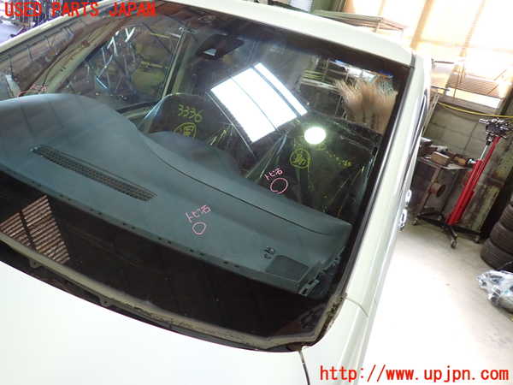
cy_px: 192
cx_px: 256
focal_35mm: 25
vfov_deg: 54.9
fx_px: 370
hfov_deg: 69.4
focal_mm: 4.5
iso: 200
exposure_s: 1/40
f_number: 2
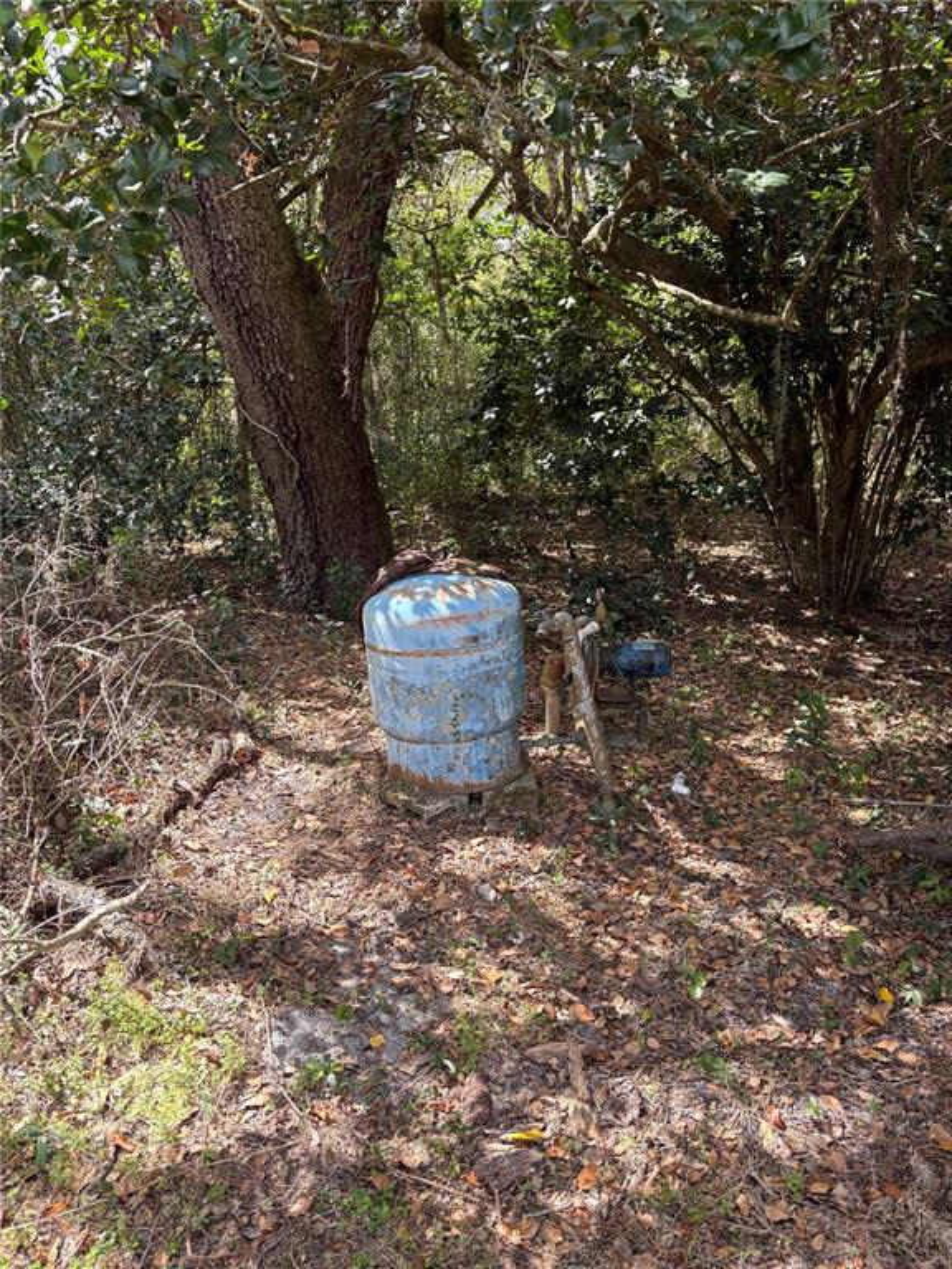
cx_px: 476
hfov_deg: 53.1
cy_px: 634
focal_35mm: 26
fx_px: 953
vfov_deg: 67.3
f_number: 1.6
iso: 50
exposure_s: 1/338
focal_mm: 5.96
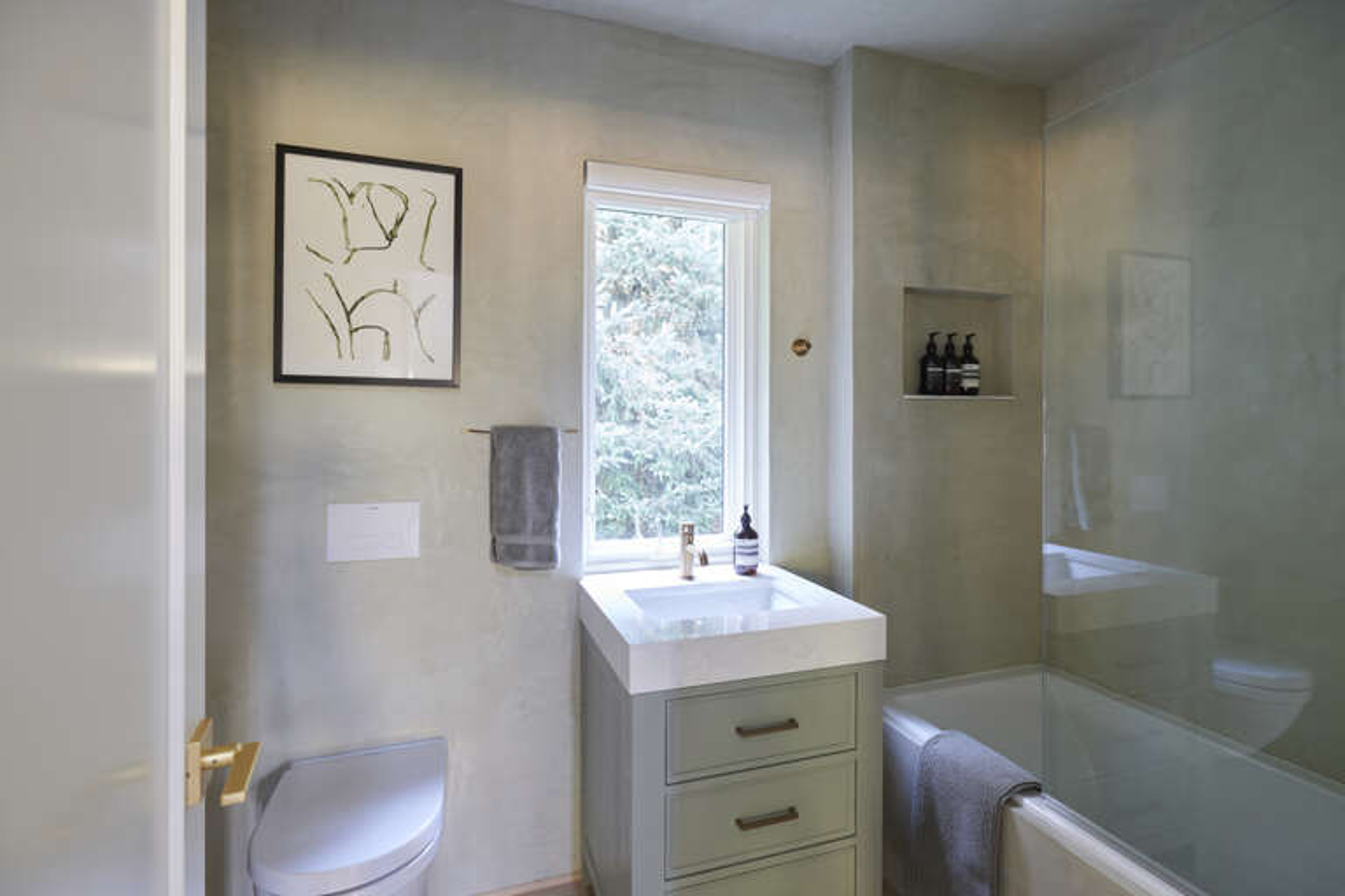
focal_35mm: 17
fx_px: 635
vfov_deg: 70.4
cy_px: 448
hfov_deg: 93.3
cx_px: 672
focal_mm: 17
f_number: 5.6
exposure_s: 2
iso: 200
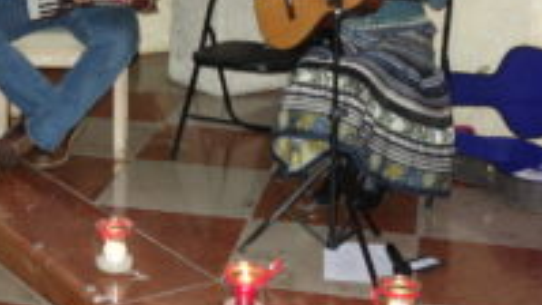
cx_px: 50
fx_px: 1236
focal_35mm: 86
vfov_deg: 13.7
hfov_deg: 24.0
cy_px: -44
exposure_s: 1/50
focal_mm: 15.1
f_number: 2.8
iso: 1000
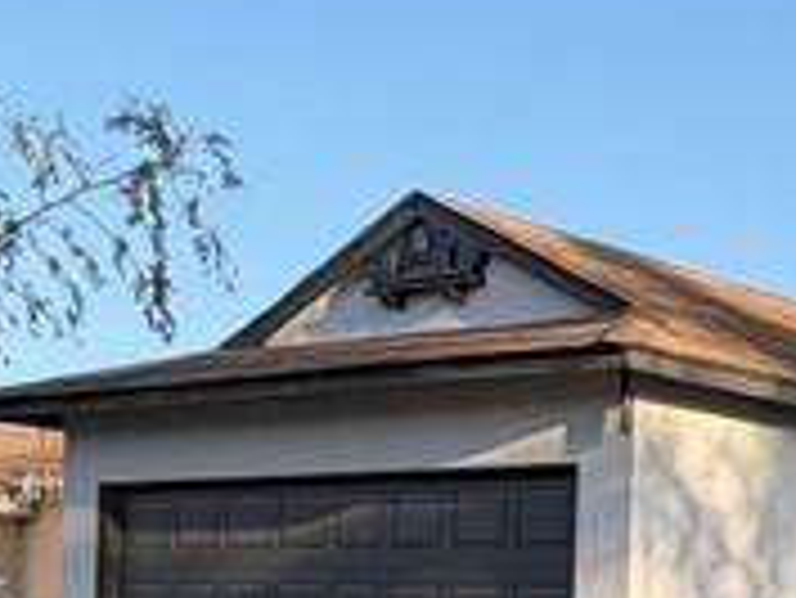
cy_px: 728
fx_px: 1864
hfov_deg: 20.2
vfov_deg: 17.3
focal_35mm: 81
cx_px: 1250
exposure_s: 1/590
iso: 40
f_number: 2.2
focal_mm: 2.22
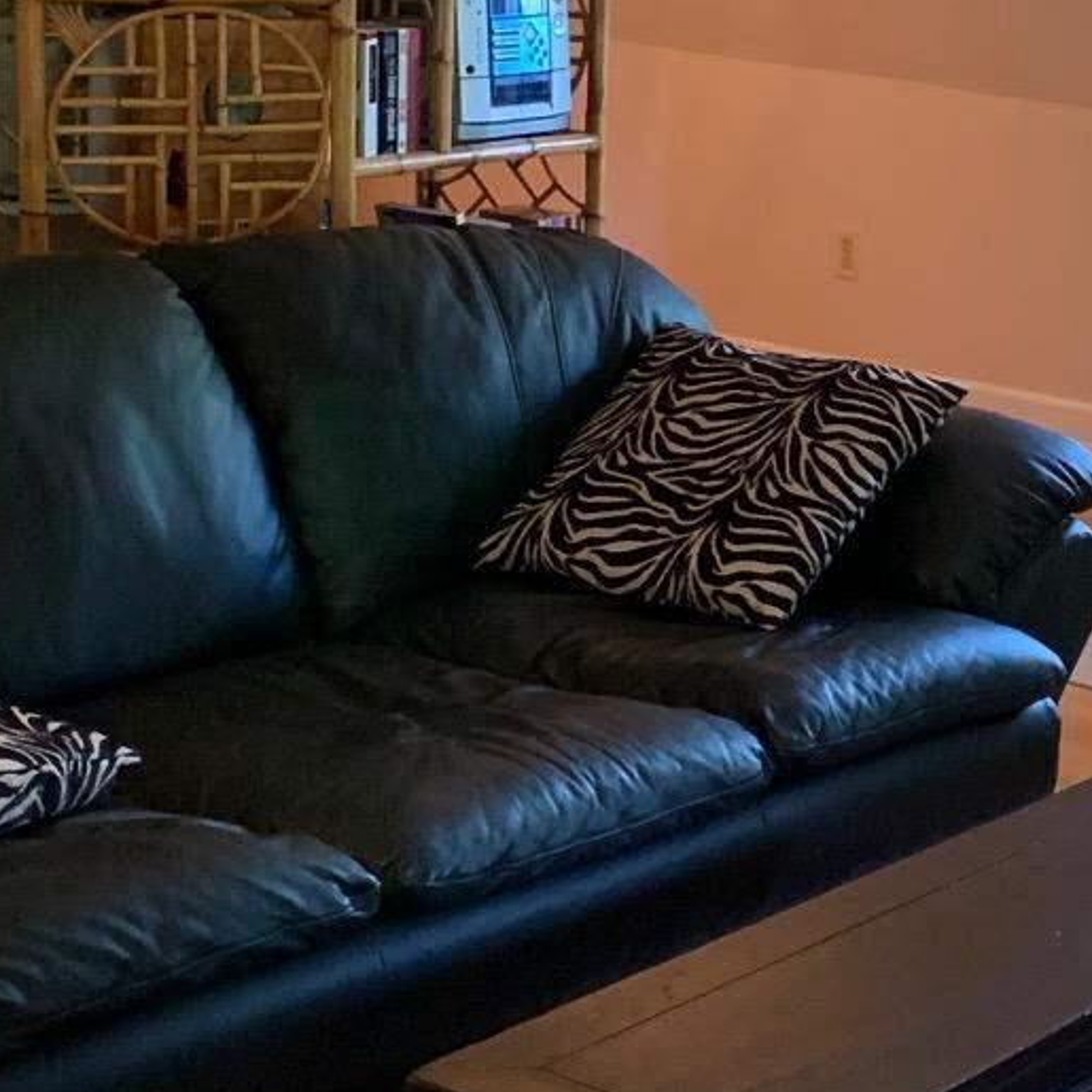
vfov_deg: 19.2
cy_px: 276
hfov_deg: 18.8
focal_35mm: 90
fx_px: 3212
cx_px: 1096
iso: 400
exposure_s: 1/40
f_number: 1.8
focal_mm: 4.25
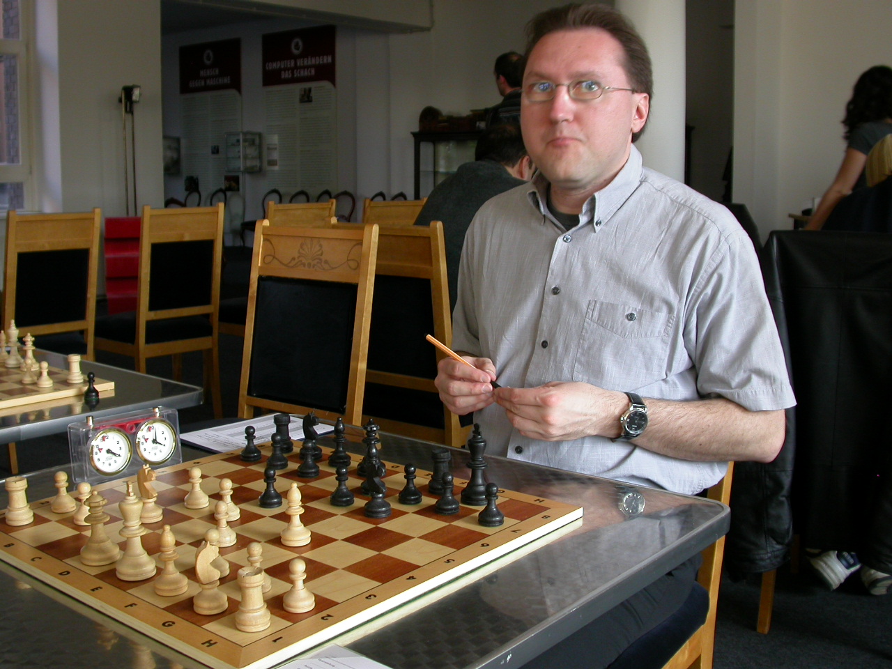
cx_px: 446
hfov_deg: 49.0
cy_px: 334
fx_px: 979
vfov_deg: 37.7
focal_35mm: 38
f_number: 3
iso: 100
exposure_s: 1/47.7
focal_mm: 8
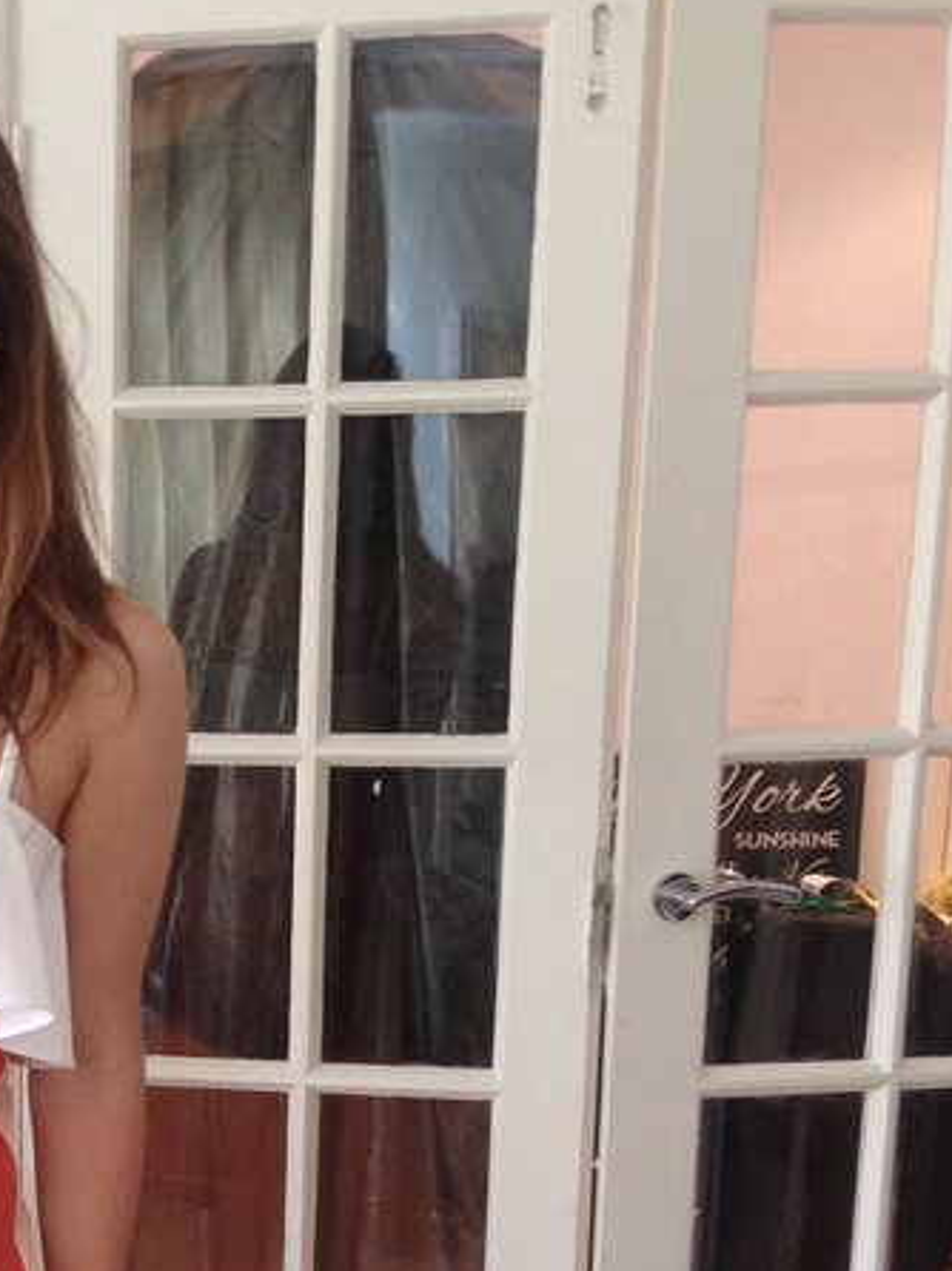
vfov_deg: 23.5
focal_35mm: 80
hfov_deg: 17.8
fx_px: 2936
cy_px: 1228
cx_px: -74
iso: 125
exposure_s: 1/20
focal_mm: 4.12
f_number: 2.4
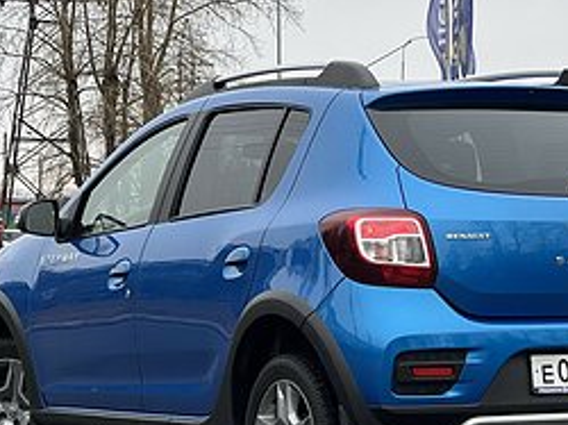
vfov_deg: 8.8
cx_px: 314
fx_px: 2770
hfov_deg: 11.7
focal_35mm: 169
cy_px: 232
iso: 64
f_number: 2.8
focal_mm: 9
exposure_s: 1/121
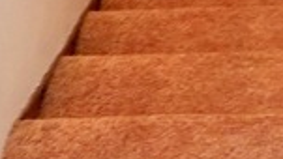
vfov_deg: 9.5
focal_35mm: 109
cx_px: 301
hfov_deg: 18.9
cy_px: -264
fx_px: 818
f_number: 1.7
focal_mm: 4.2
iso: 200
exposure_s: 1/11
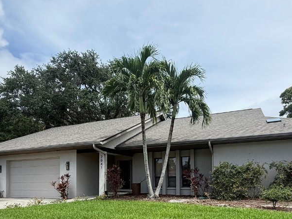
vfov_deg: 53.4
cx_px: 171
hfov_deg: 71.1
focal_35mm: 24
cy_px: 173
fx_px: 202
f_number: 2.2
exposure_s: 1/1189
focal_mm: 2.22
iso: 64
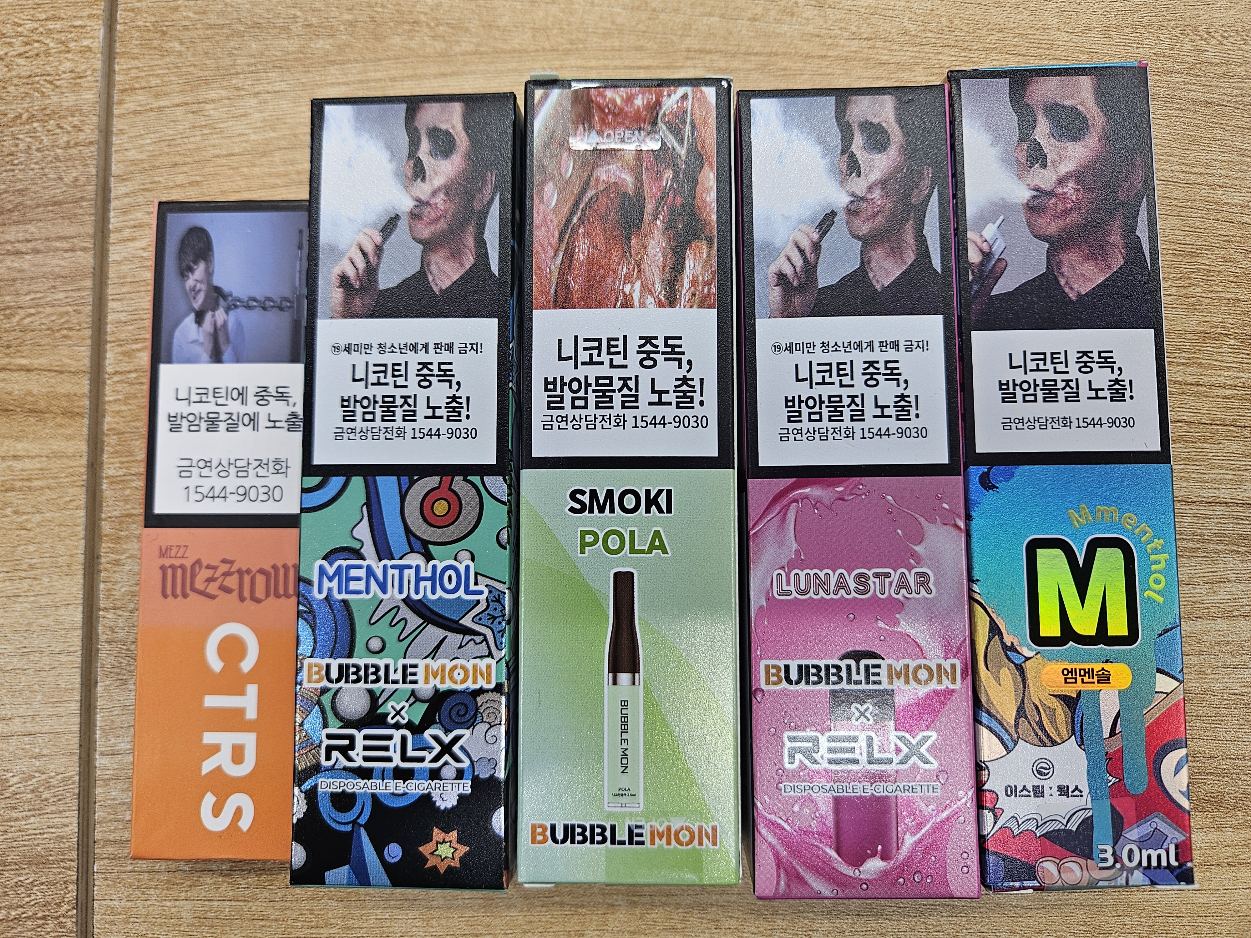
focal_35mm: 23
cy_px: 469
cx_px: 626
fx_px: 831
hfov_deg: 73.9
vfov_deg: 58.9
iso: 50
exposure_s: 1/120
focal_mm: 5.4
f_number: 1.8
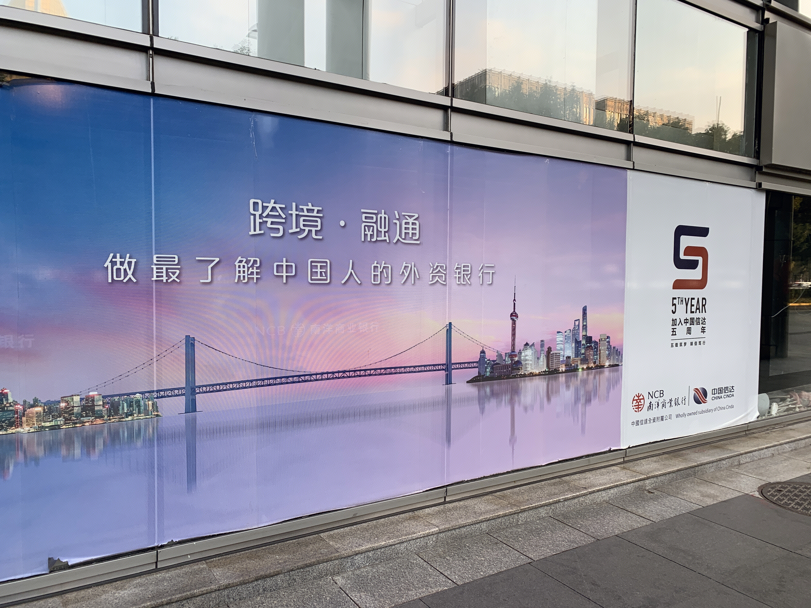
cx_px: 406
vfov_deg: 53.1
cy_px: 304
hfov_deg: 67.3
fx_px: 609
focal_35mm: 26
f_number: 1.8
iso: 25
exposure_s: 1/129
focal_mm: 4.25
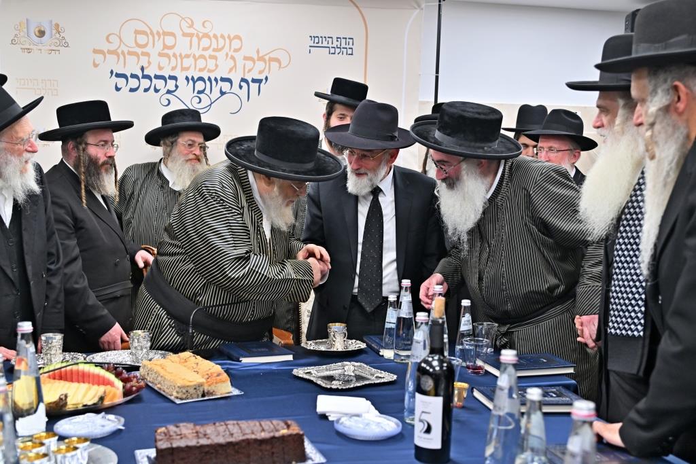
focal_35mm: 42
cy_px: 232
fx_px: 812
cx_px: 348
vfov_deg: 31.9
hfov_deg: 46.4
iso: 800
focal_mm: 42
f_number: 4
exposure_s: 1/200
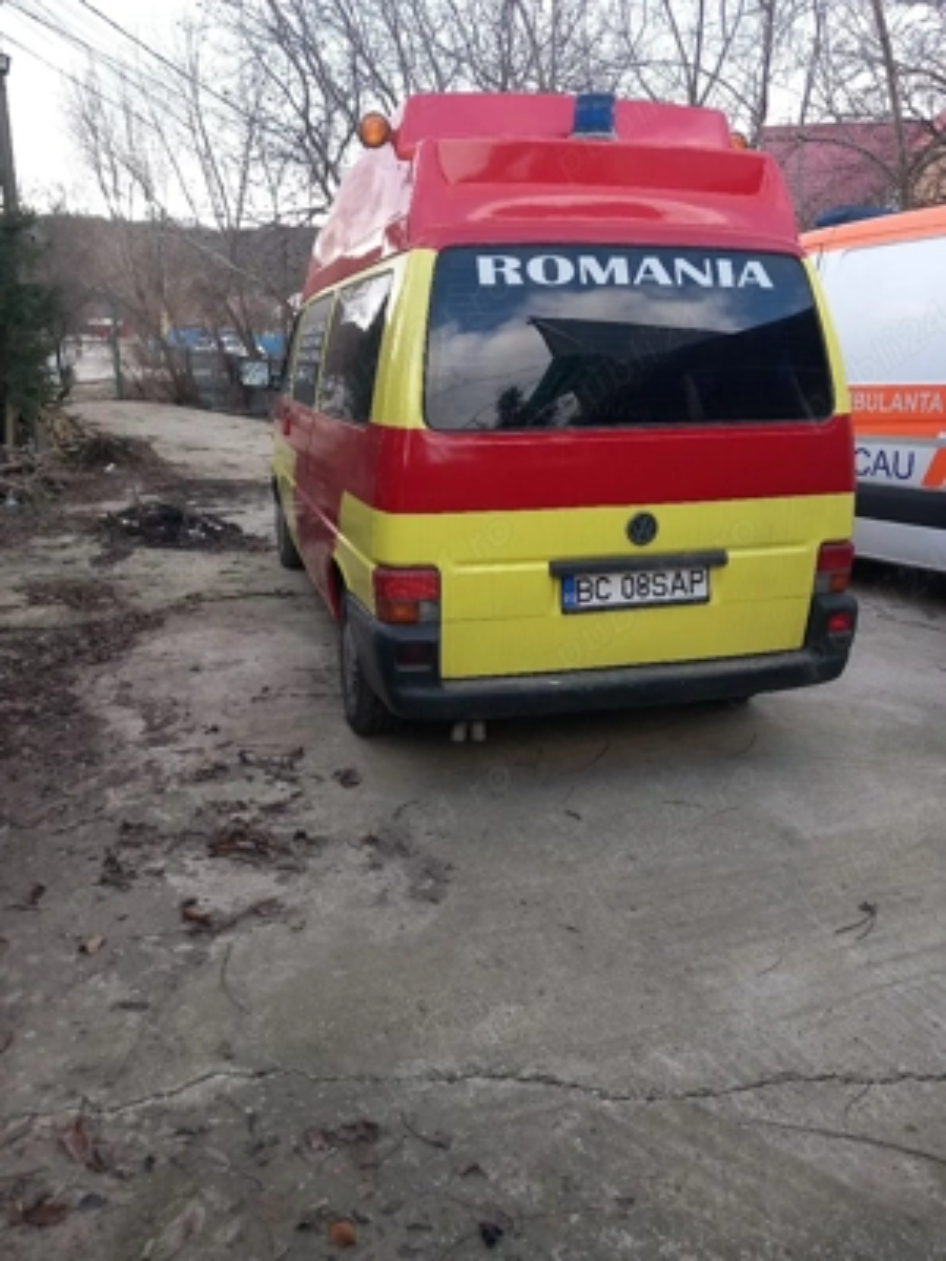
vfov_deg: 65.3
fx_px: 984
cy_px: 630
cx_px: 473
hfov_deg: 51.4
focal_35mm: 27
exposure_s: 1/50.3
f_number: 1.8
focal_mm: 4
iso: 25
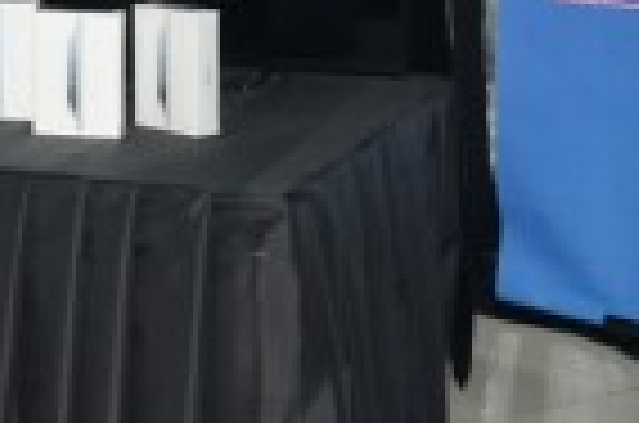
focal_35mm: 108
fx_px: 1915
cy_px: -65
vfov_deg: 12.4
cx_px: -418
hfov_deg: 16.6
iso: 400
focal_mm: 17
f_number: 4
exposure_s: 1/250
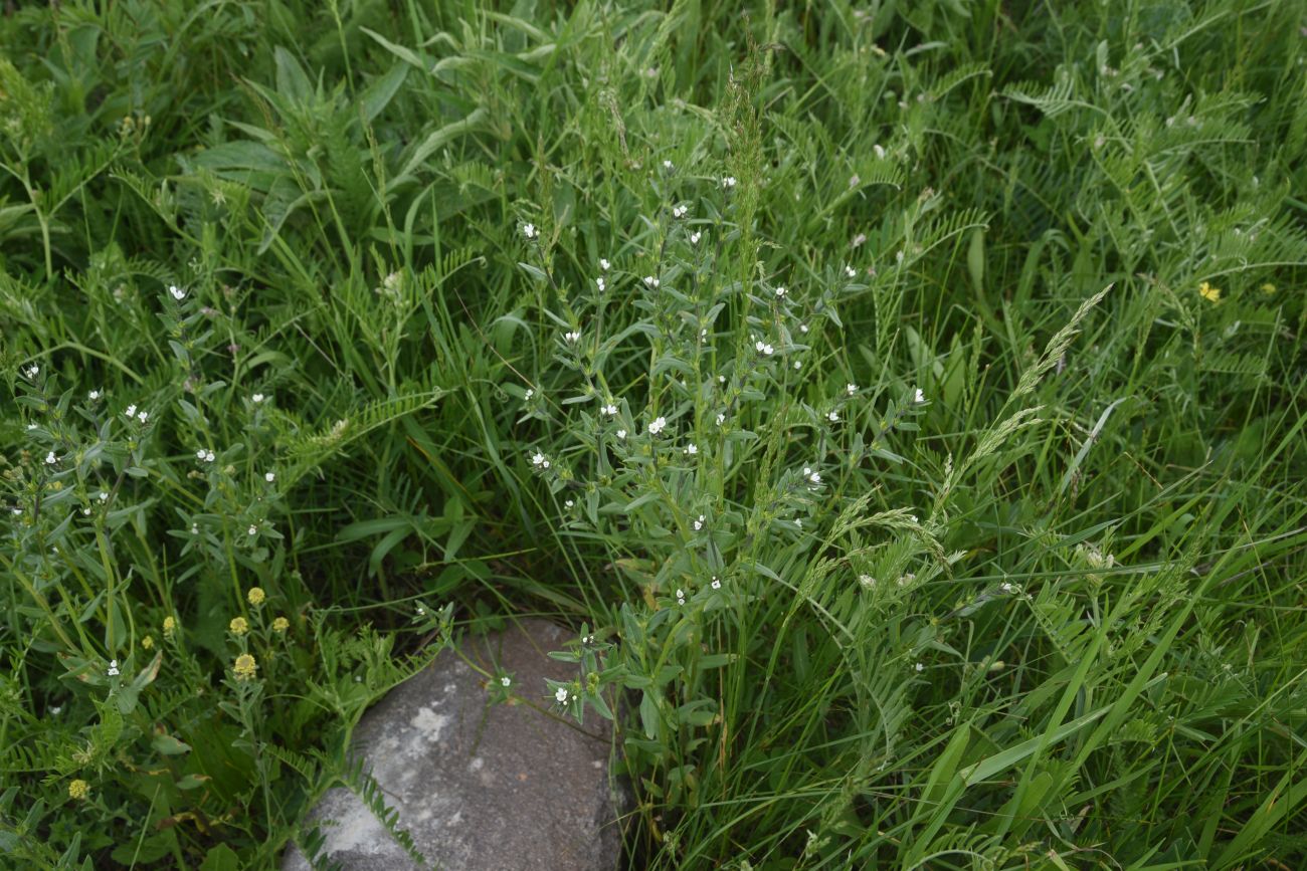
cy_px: 436
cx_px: 654
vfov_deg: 27.0
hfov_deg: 39.6
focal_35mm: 50
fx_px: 1815
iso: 200
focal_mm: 50
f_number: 11
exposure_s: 1/100
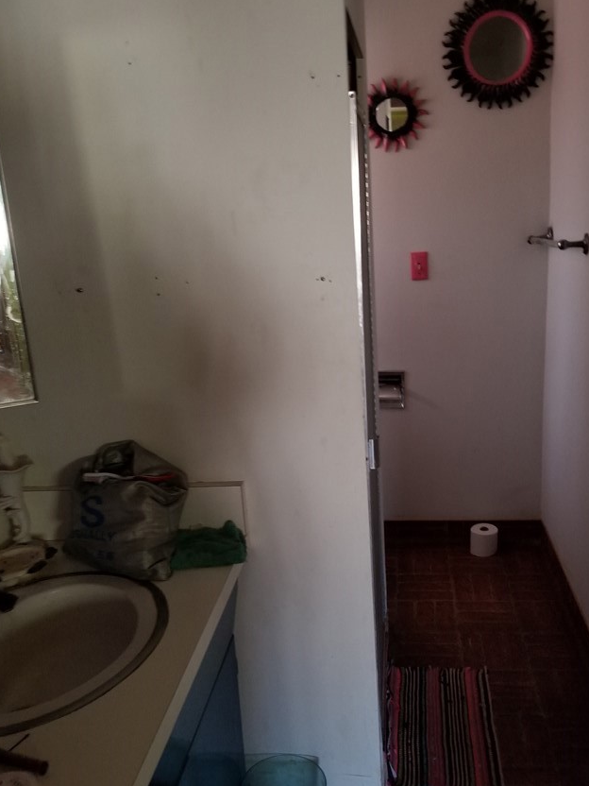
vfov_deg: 56.7
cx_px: 322
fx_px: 726
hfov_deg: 44.1
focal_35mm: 32
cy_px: 433
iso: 250
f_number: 1.7
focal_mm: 4.25
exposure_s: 1/10
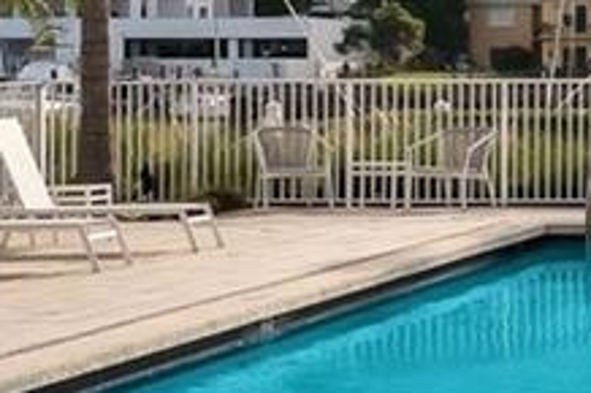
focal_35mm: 154
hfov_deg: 12.1
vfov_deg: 8.9
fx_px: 2526
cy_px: 100
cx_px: 1106
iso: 200
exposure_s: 1/1600
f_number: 8
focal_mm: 21
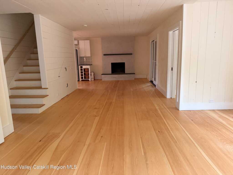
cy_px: 88
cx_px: 116
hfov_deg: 71.6
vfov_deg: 56.8
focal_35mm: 24
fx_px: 162
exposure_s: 1/60
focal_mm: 6.76
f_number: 1.78
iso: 500
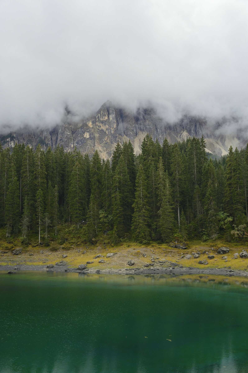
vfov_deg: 49.6
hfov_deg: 34.2
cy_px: 186
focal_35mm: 39
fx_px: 404
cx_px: 124
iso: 200
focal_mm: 26
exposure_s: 1/400
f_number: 4.5
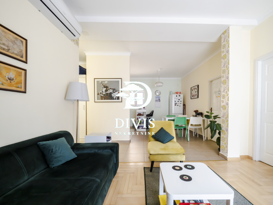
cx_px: 136
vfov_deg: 85.7
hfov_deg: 102.1
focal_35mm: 14
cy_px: 102
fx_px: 110
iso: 400
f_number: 4
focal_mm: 7
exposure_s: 1/25
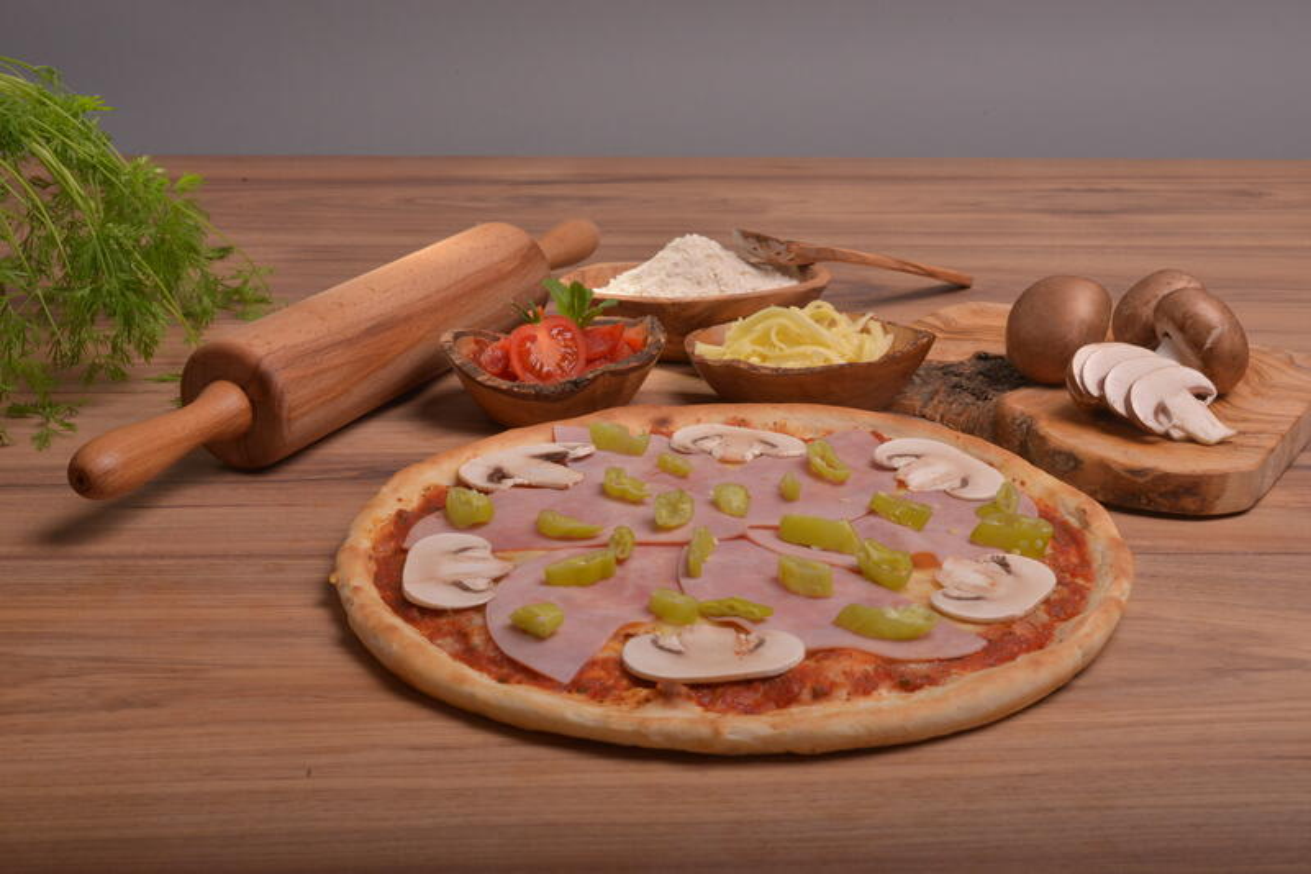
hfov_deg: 39.6
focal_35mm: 50
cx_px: 656
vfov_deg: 27.0
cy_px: 437
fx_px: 1820
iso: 1000
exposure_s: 1/250
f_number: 16
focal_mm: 50
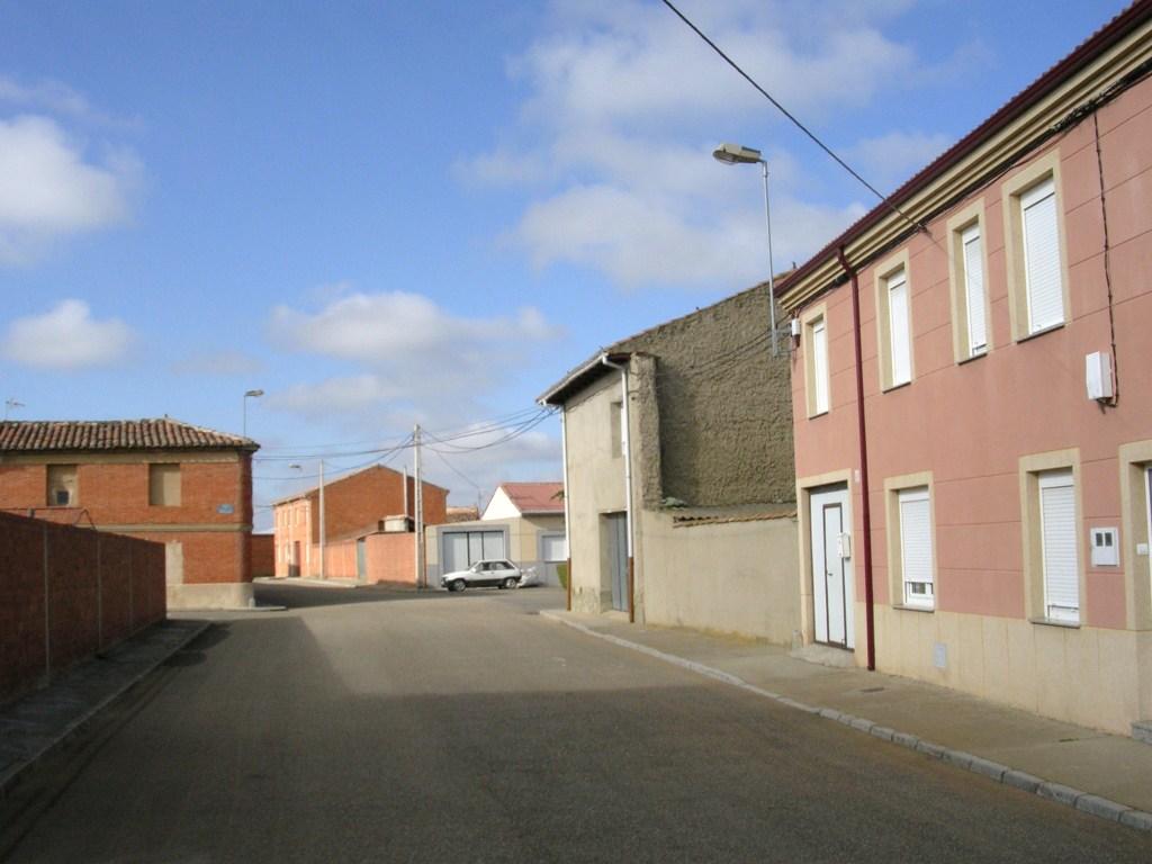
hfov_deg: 49.0
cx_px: 576
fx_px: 1265
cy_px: 432
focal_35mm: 38
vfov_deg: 37.7
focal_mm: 5.8
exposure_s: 1/532
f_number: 5.6
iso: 71
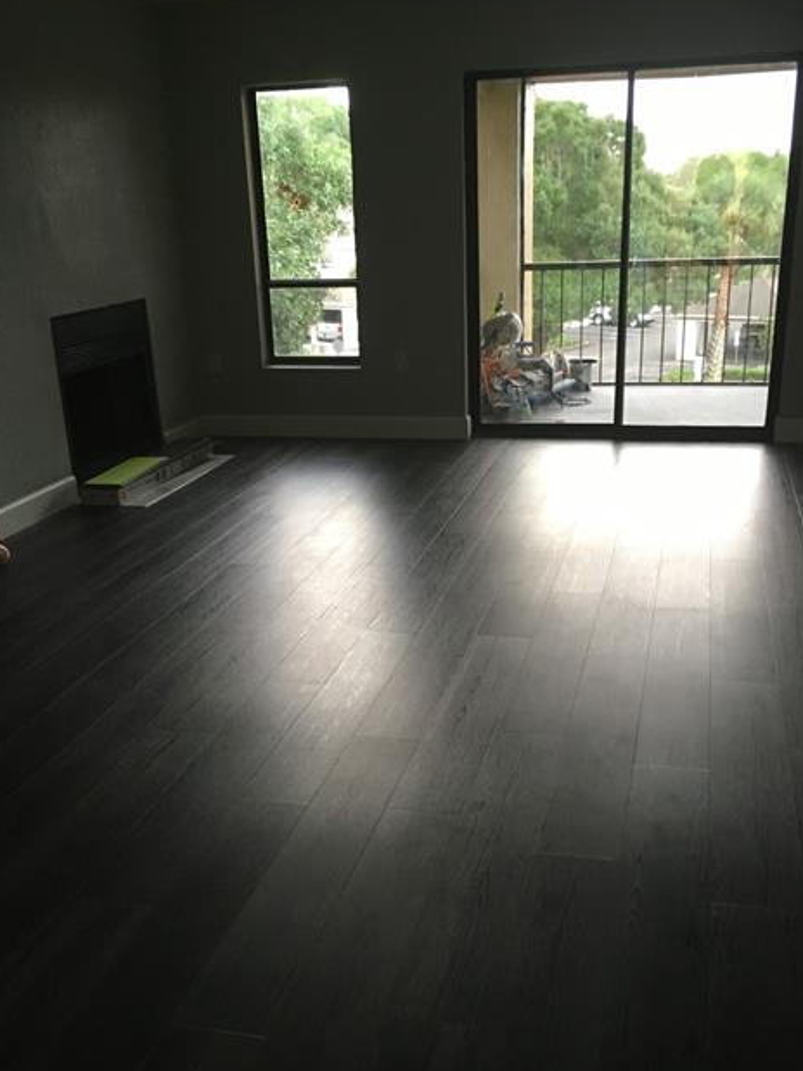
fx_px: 1114
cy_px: 645
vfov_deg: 51.0
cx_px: 408
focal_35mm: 36
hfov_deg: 39.6
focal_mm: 4.15
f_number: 2.2
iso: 100
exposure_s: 1/30
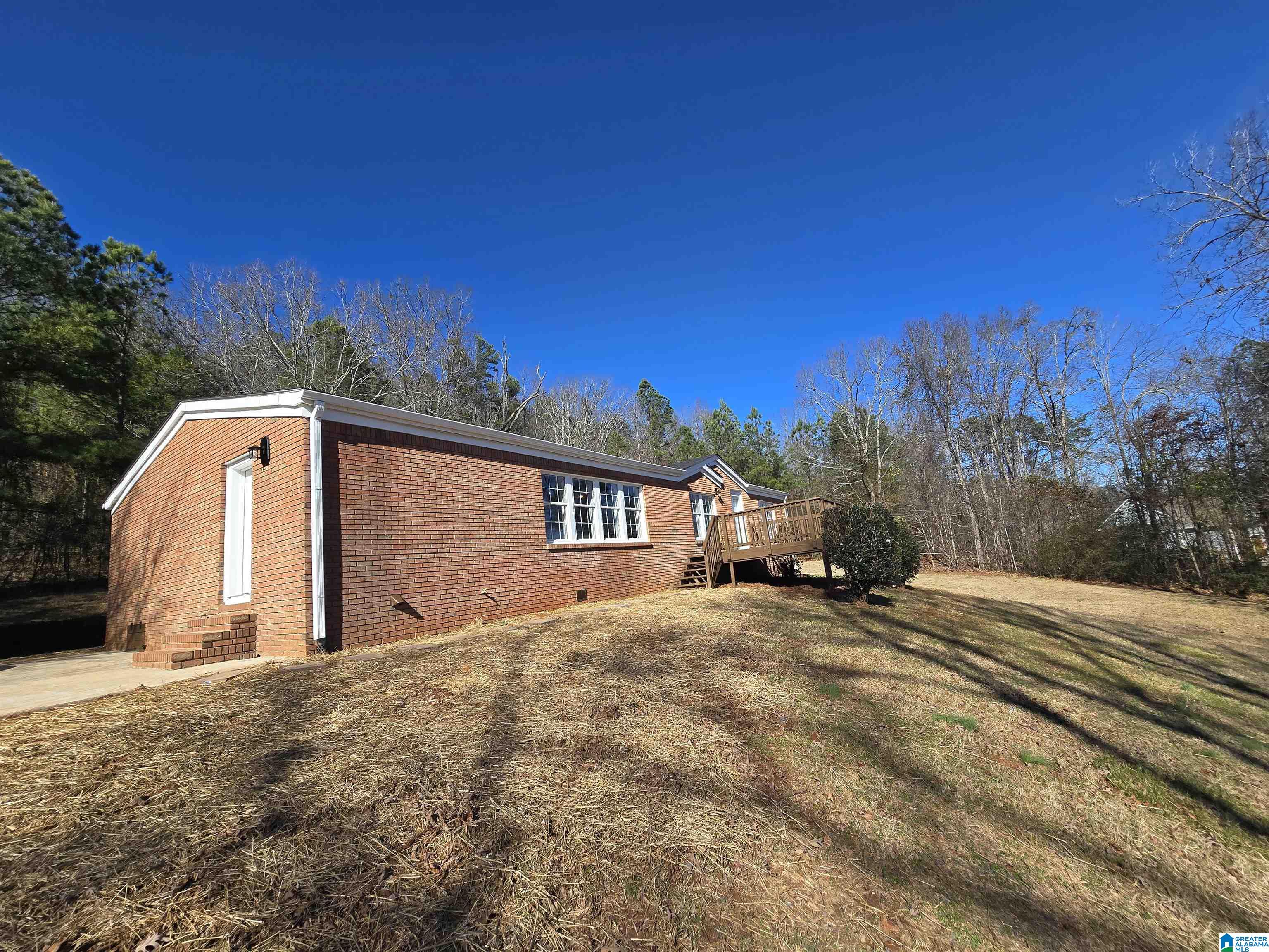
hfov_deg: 106.2
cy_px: 476
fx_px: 477
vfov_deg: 89.9
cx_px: 634
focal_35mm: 13
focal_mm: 2.2
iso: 50
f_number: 2.2
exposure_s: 1/2271
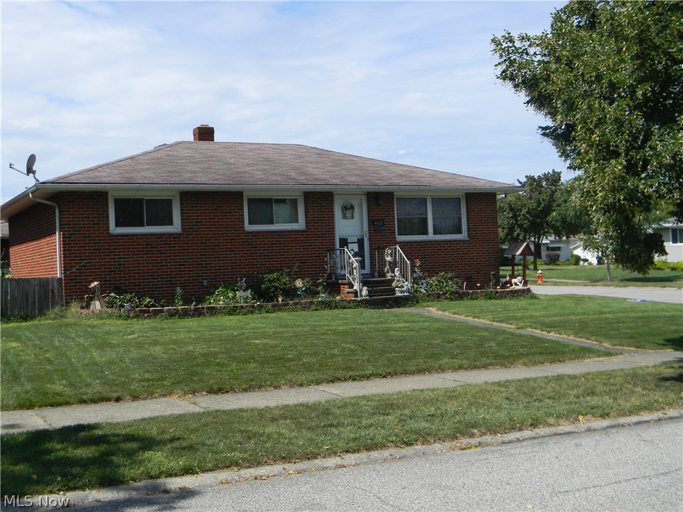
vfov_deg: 35.1
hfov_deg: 45.8
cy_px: 256
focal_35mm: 41
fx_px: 809
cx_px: 342
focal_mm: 7.3
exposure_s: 1/212
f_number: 7.6
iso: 80
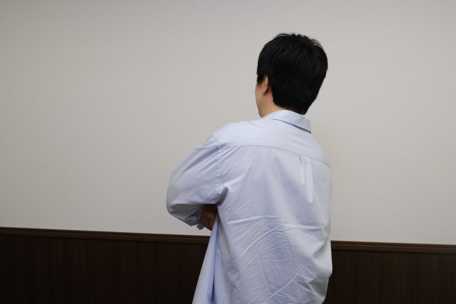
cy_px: 152
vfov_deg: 47.9
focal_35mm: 27
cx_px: 228
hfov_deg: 67.4
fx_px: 342
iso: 1600
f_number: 5.6
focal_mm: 18
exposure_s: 1/125
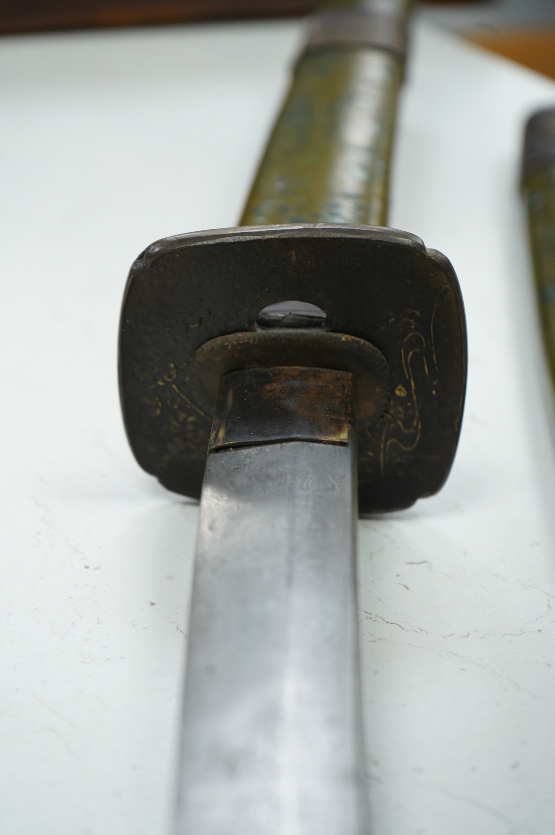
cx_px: 278
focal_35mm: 70
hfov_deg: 19.4
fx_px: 1622
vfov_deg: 28.9
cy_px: 418
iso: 2500
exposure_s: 1/160
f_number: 7.1
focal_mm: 70
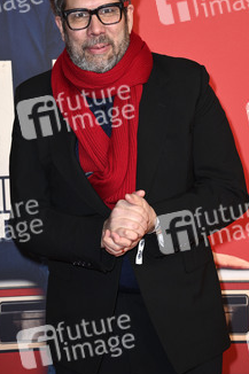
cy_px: 170
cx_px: 109
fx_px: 1174
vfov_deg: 18.1
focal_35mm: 113
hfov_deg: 12.1
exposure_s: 1/200
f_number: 5.6
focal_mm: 92
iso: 640
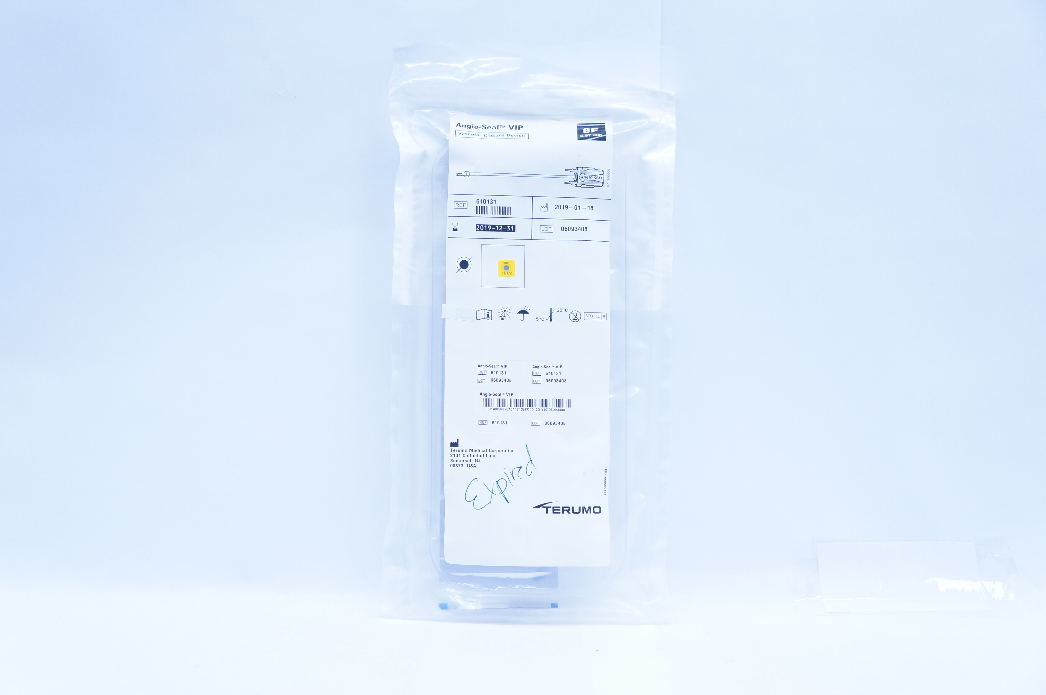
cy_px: 348
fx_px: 958
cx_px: 523
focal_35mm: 33
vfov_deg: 39.9
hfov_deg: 57.3
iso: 800
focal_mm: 22
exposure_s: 1/200
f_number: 4.5
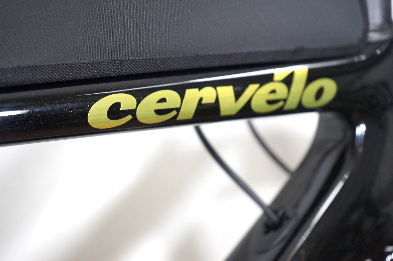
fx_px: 600
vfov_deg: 24.6
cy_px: 130
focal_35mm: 55
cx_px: 196
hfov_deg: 36.3
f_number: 5
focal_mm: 55
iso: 1250
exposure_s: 1/60
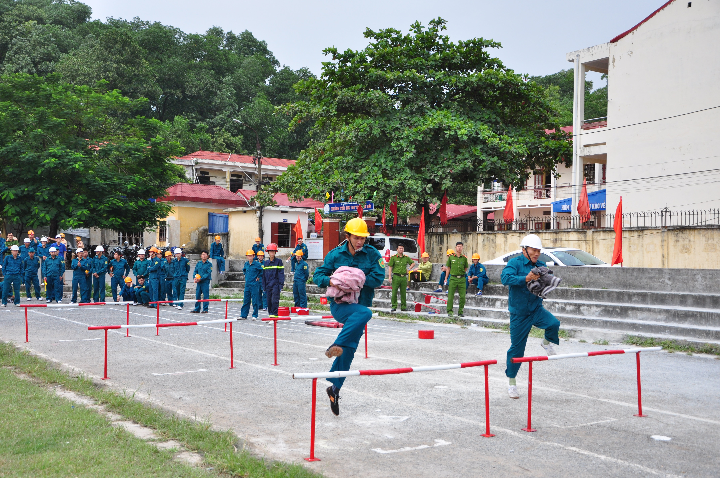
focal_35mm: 42
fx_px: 839
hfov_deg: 46.4
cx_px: 360
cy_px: 239
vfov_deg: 31.8
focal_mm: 28
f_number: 5.6
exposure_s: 1/500
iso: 400
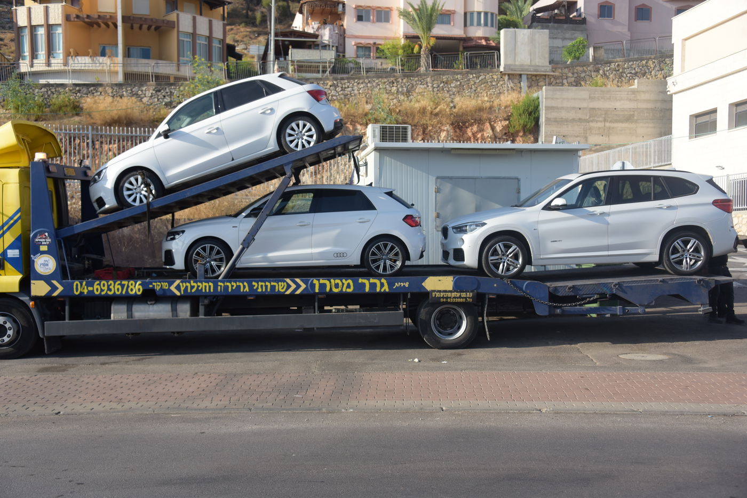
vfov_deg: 30.5
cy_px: 249
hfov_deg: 44.5
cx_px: 374
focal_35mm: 44
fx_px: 913
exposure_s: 1/3200
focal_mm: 44
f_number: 5
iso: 720
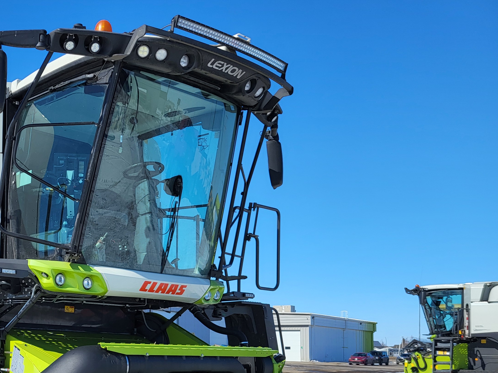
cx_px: 39
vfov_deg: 29.5
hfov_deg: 36.8
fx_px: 691
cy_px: 308
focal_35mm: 48
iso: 40
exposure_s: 1/4326
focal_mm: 5.4
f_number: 1.8
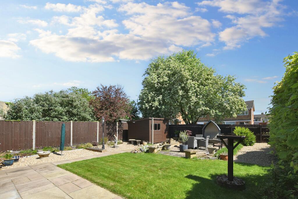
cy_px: 100
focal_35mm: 15
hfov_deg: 100.4
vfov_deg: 77.3
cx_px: 149
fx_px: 124
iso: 100
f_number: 8
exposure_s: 1/250
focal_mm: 10
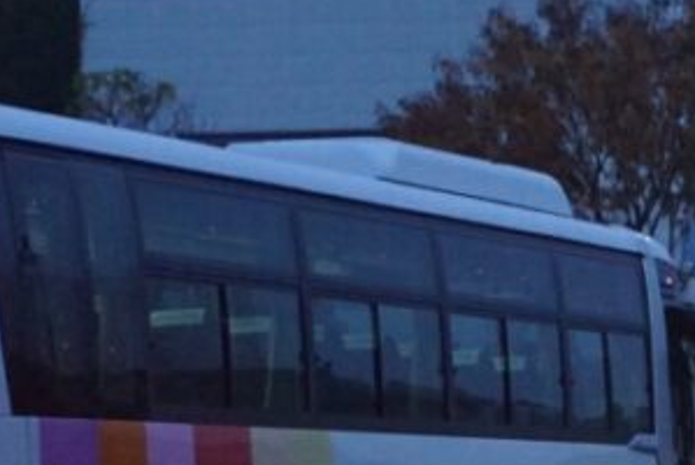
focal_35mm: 283
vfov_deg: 4.9
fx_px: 5463
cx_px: 981
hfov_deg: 7.2
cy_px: 402
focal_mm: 55
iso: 2500
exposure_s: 1/100
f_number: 5
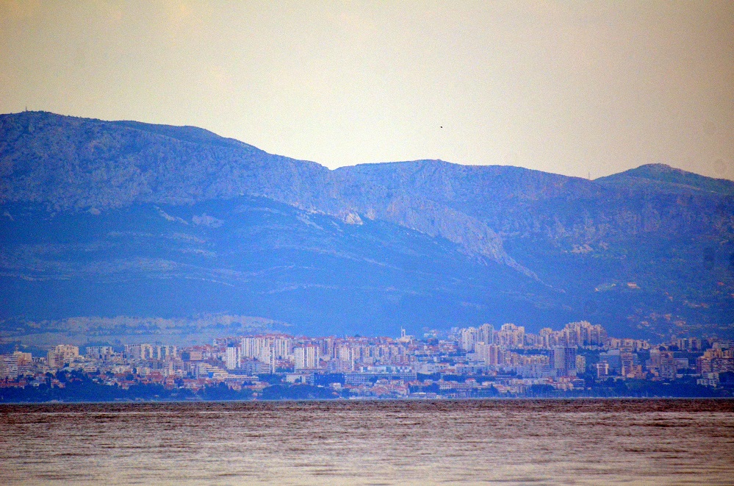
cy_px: 243
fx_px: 8543
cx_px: 367
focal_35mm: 420
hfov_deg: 4.9
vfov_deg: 3.3
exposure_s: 1/4000
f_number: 5.6
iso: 800
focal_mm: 280
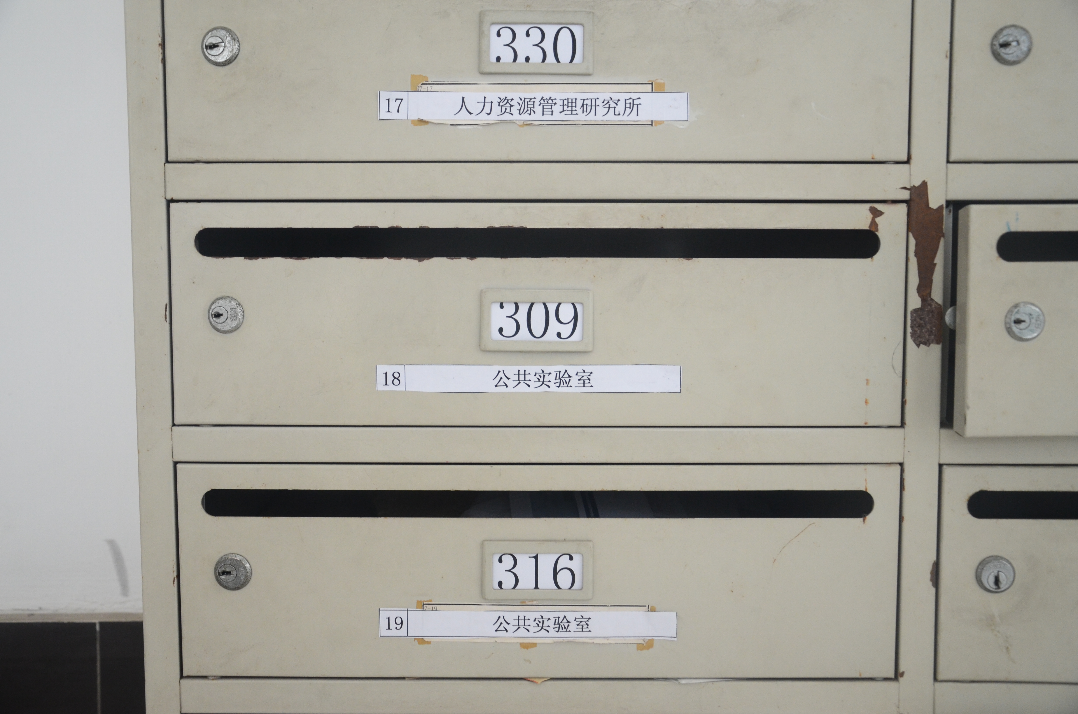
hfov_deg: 51.4
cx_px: 539
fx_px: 1121
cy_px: 357
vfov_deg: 35.3
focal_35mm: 38
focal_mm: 25
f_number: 4.5
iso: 1000
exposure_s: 1/80
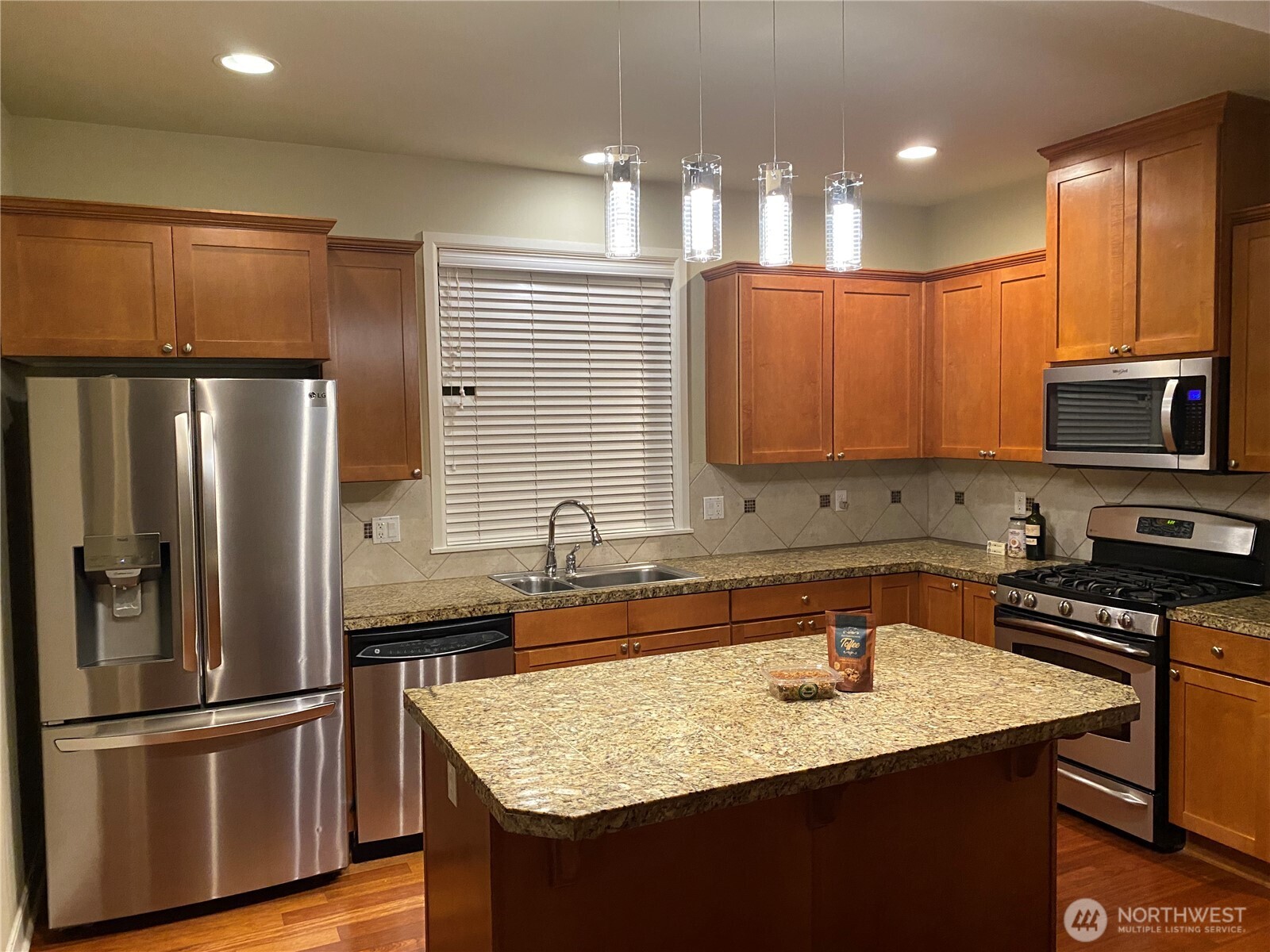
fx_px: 954
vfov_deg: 53.1
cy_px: 476
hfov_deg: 67.3
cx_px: 635
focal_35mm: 26
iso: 320
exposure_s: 1/60
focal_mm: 4.25
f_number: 1.8
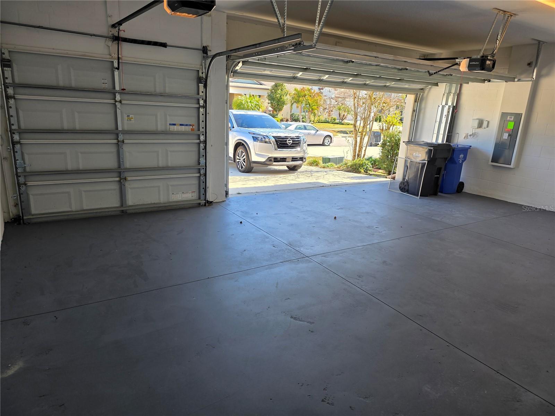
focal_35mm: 23
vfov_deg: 58.9
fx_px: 369
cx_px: 278
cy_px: 208
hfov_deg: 73.9
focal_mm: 6.3
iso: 40
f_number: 1.7
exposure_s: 1/359
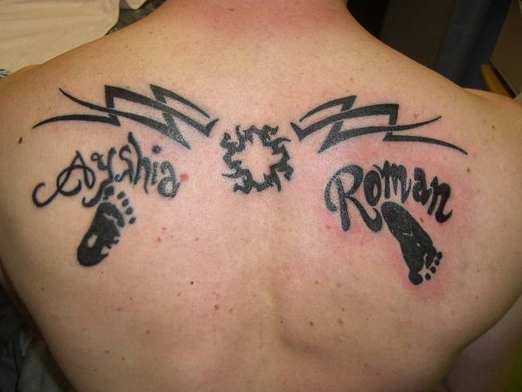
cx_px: 259
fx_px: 588
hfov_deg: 47.9
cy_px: 197
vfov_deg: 36.8
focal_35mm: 39
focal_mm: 6.2
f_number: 2.7
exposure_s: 1/60
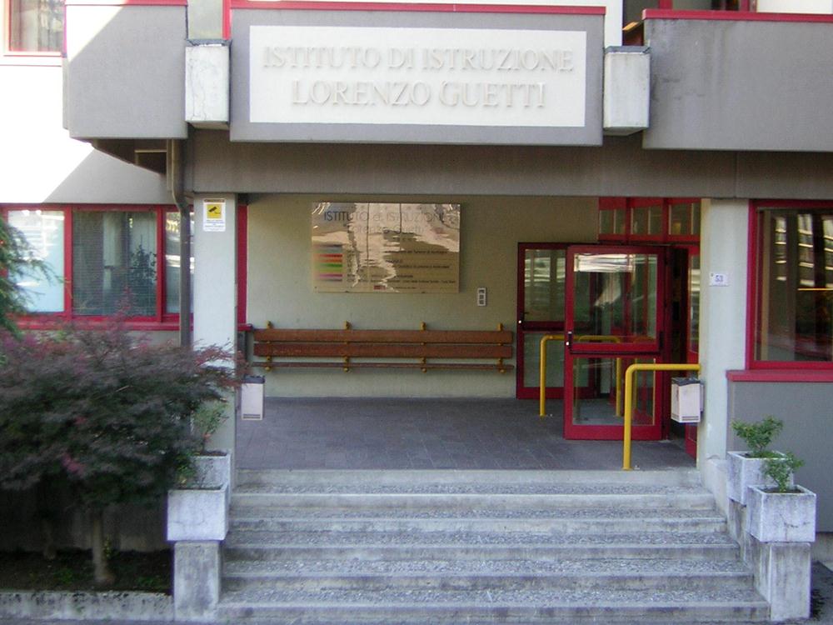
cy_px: 312
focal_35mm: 70
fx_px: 1684
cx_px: 416
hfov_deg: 27.8
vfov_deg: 21.0
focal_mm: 9.1
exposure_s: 1/39.8
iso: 50
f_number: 3.6
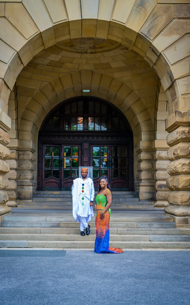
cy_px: 150
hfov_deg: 24.9
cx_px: 89
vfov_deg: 38.9
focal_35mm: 52
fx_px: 431
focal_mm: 50
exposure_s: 1/200
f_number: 5.6
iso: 400
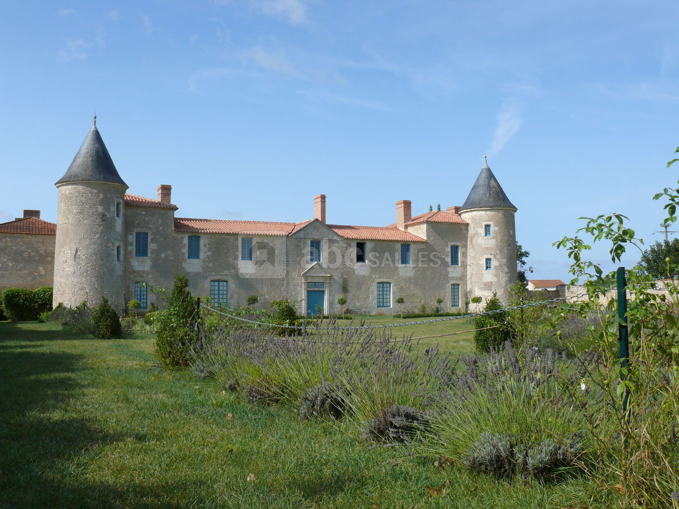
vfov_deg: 40.7
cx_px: 340
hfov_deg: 52.6
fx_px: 687
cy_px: 254
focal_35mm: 35
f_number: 5.6
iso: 100
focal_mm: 7.4
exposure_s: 1/500
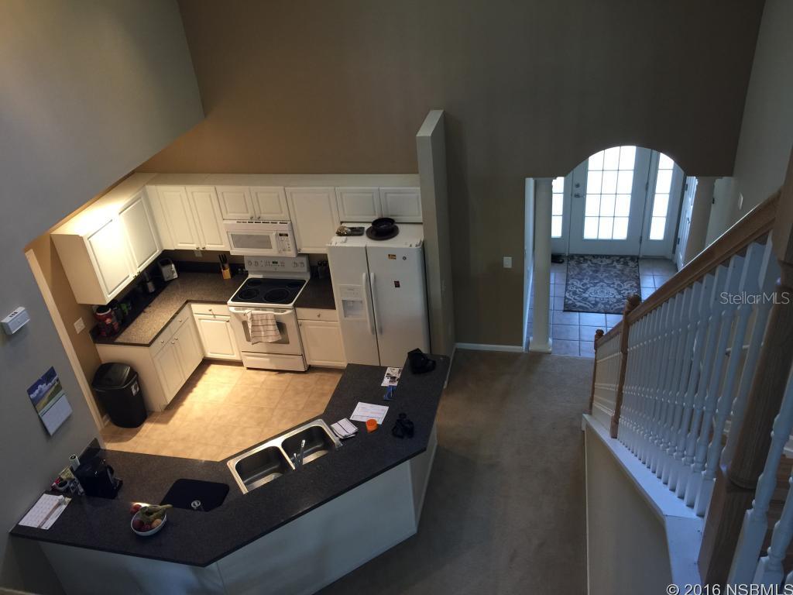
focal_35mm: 29
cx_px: 396
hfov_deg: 61.7
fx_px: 664
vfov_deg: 48.2
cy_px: 298
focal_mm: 4.15
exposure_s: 1/15
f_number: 2.2
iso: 64
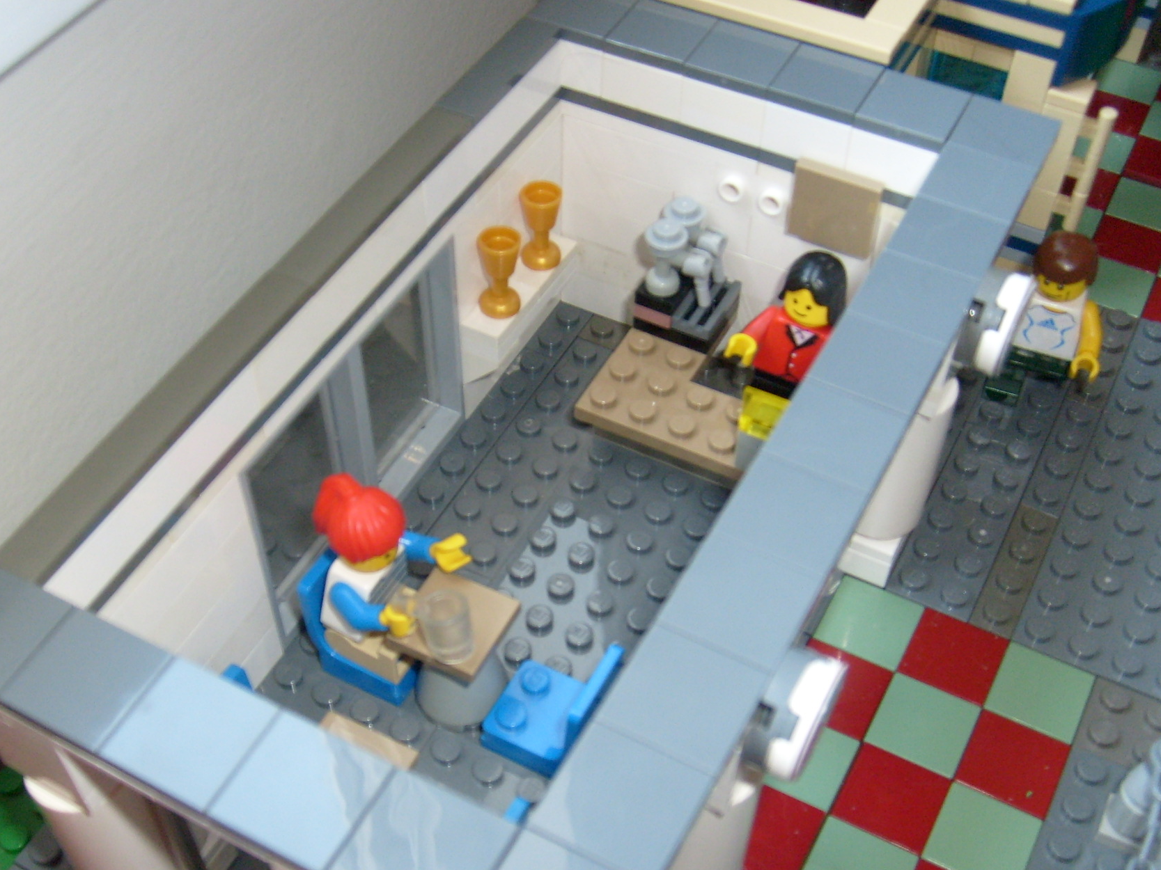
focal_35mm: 43
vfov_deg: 33.5
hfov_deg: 43.7
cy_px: 518
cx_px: 499
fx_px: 1442
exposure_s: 1/45
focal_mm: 5.8
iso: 100
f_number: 2.8
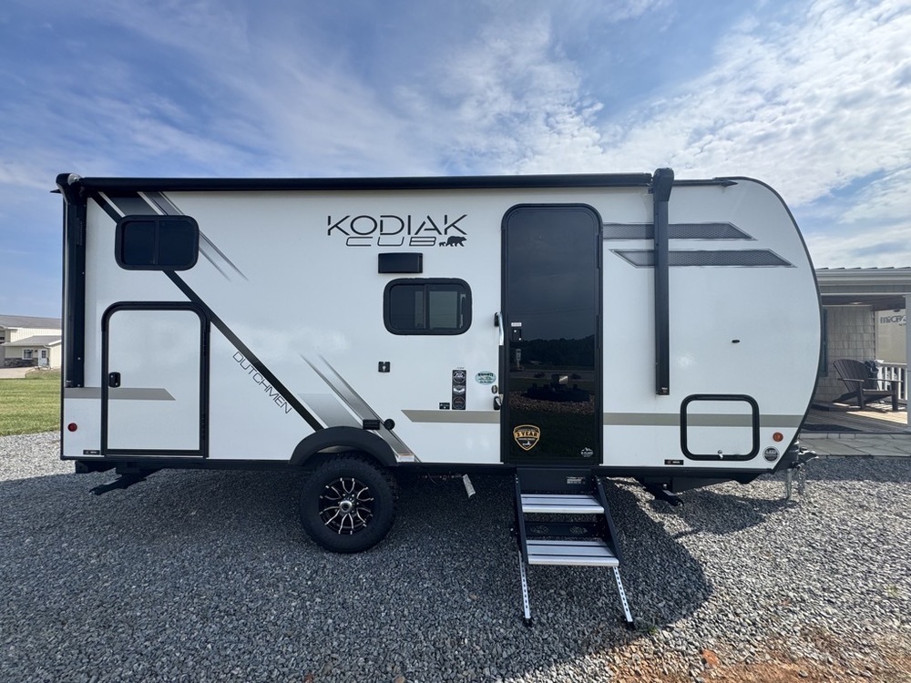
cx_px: 456
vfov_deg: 85.7
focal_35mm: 14
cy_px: 342
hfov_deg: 102.1
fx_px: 368
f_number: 2.2
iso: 50
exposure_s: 1/1477
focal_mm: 2.22
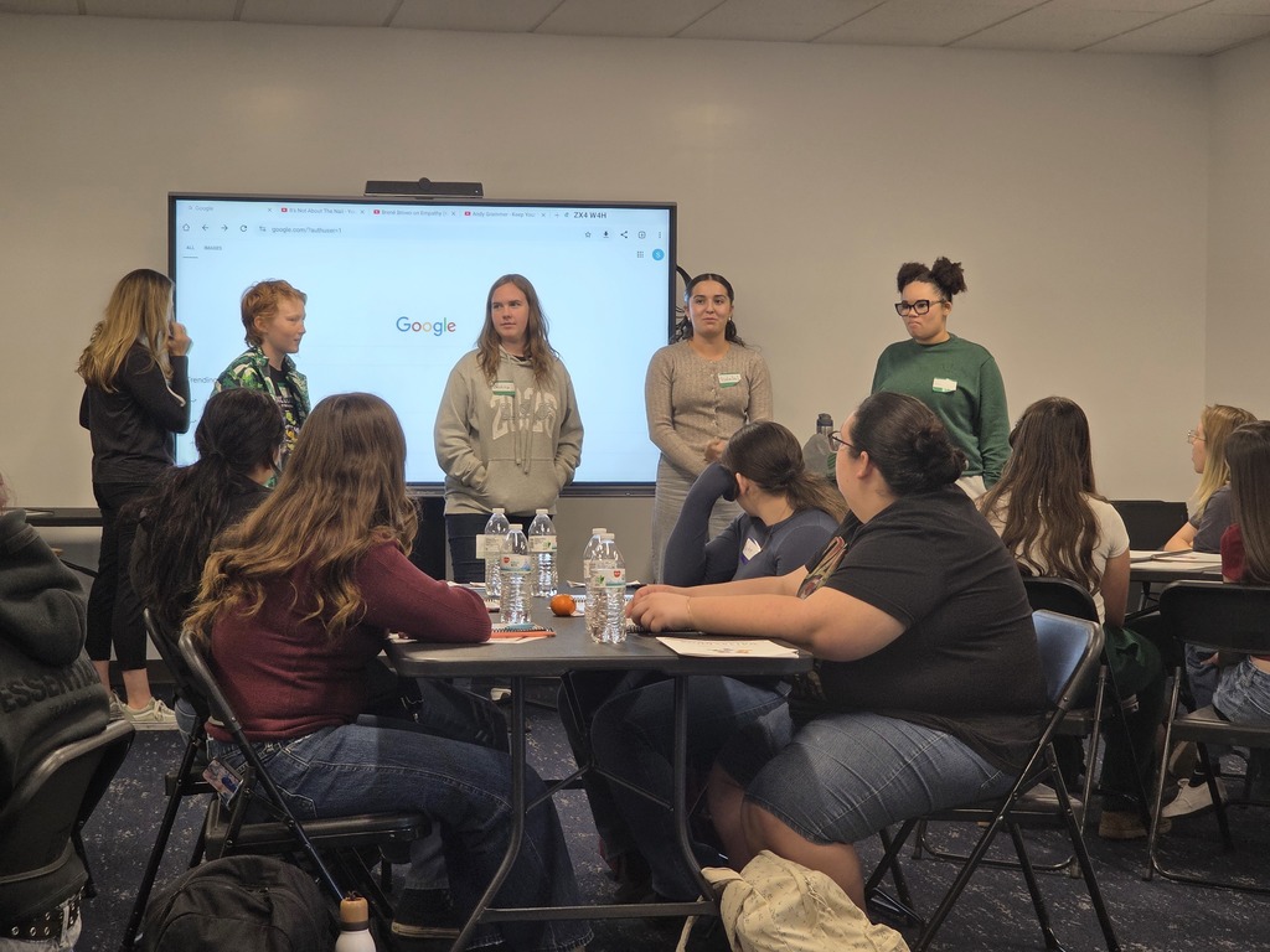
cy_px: 476
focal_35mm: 69
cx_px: 635
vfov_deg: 21.3
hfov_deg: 28.2
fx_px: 2531
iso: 100
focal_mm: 7.9
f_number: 2.4
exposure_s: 1/60
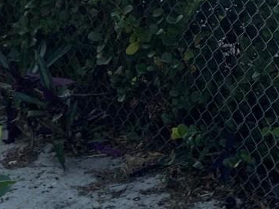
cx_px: 593
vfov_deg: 11.0
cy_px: -139
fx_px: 1031
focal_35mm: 128
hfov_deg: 13.0
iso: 16
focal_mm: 3
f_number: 1.8
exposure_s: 1/367
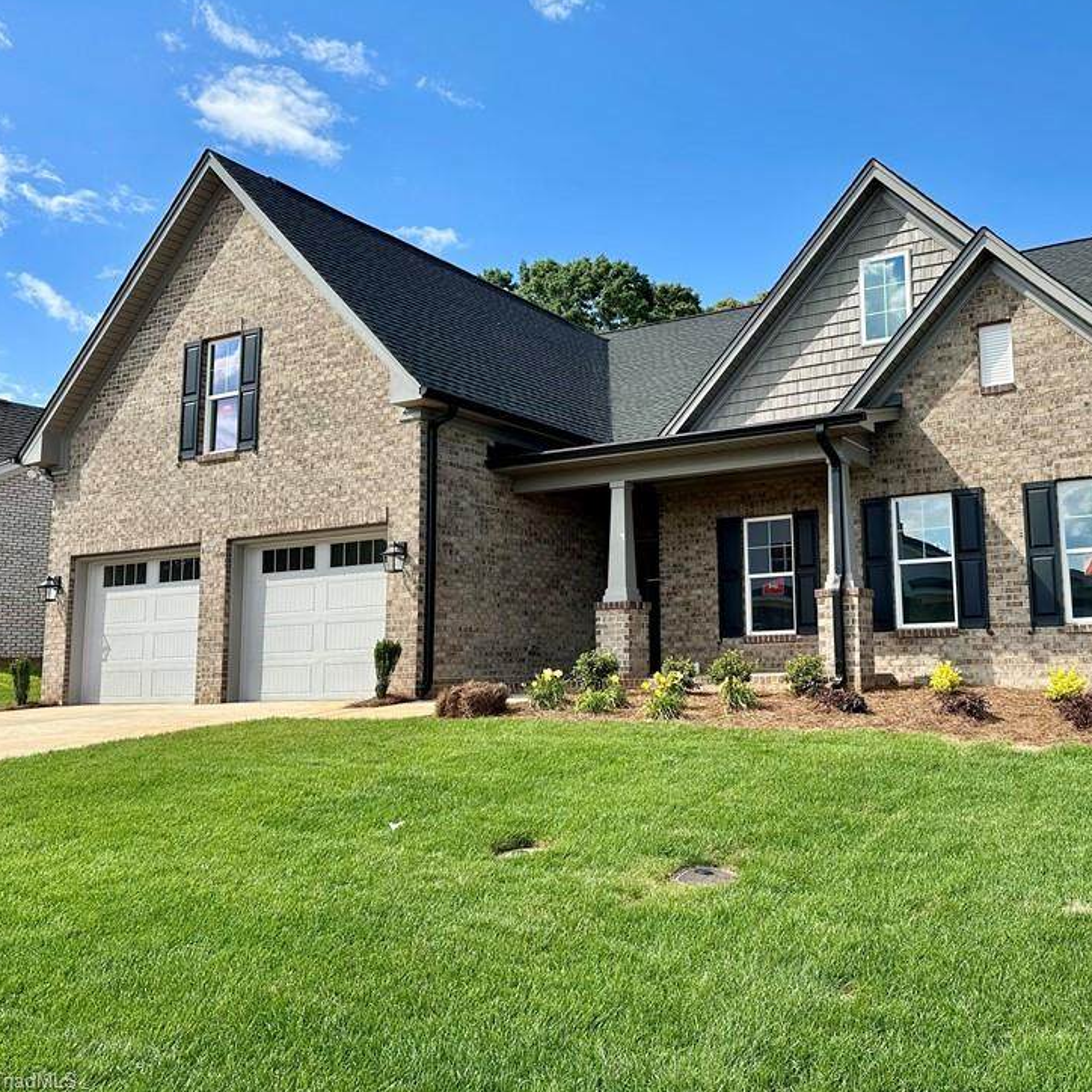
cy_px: 516
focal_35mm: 30
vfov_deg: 54.0
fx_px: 1071
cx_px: 741
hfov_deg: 52.8
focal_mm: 6.86
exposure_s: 1/2660
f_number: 1.78
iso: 80
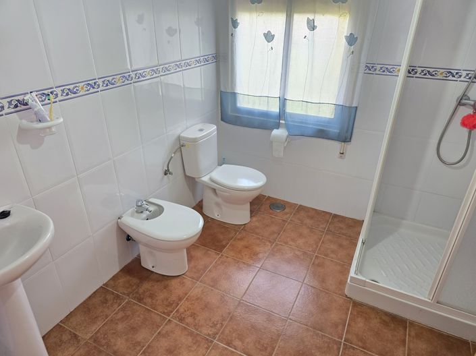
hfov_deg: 74.0
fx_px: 316
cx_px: 238
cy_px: 178
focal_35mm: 23
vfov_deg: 58.8
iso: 200
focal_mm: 6.3
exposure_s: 1/100
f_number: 1.7
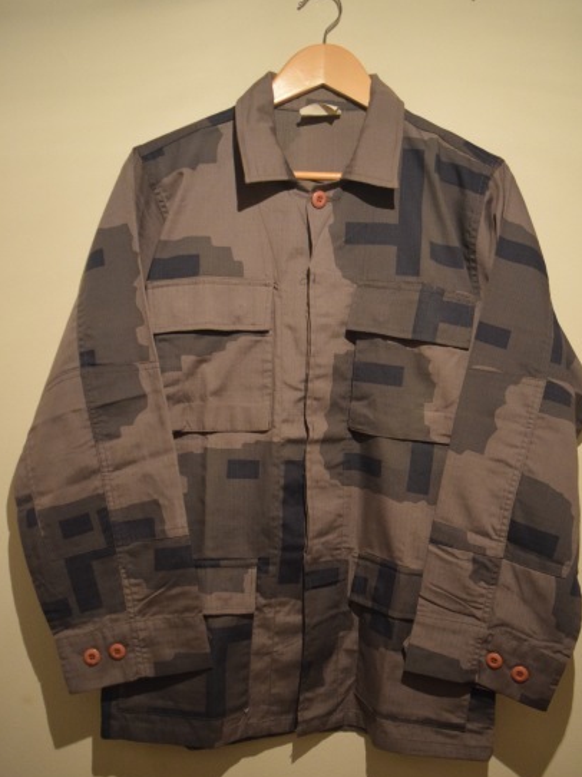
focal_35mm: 33
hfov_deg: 42.9
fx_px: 740
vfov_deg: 55.2
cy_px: 439
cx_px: 295
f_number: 3.8
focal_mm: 20
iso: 3200
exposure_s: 1/60
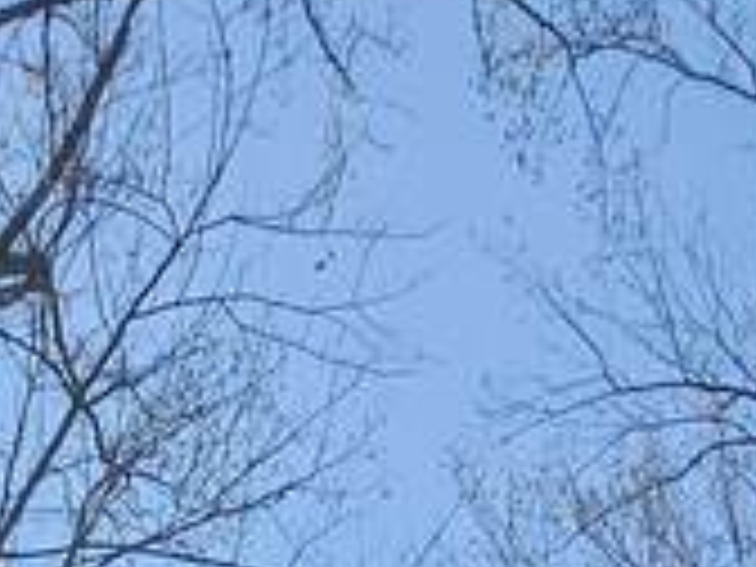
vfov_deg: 9.2
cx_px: 315
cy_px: 2016
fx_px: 2162
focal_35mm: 99
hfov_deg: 19.8
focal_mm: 2.2
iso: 50
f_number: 2.2
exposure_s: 1/1218
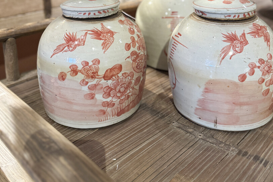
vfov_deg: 32.4
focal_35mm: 37
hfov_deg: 51.9
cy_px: -9
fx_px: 281
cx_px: 143
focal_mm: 6.76
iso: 400
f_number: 1.78
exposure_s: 1/59
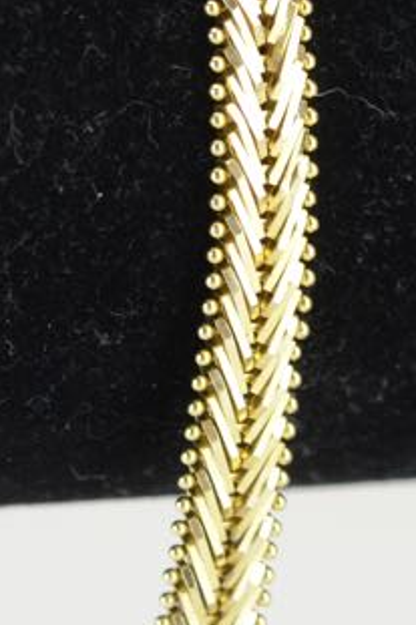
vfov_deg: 5.6
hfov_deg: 3.7
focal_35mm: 370
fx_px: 6420
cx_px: 255
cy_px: 271
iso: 640
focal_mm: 60
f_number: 6.3
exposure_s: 1/125
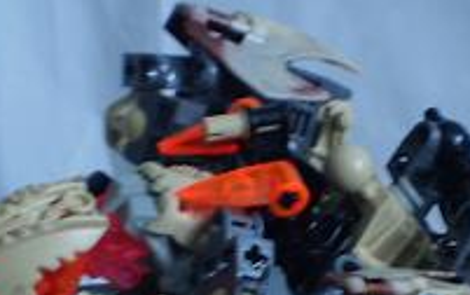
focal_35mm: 124
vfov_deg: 10.5
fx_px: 1590
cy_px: 307
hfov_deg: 16.7
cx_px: 396
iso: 125
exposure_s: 1/5
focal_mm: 6.3
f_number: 3.1
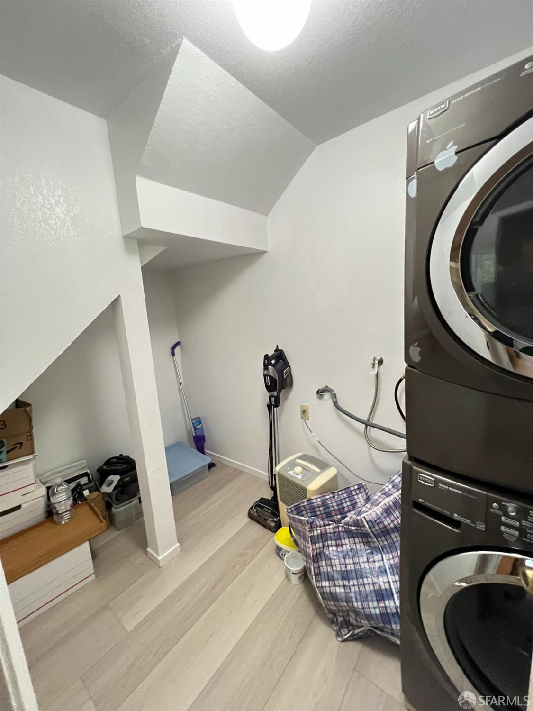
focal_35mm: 13
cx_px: 266
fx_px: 267
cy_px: 356
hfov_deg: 89.9
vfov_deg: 106.2
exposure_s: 1/40
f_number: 1.8
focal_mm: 1.57
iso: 640
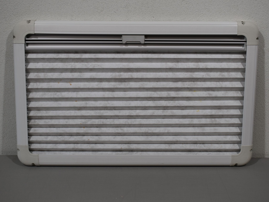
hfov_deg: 40.0
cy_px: 100
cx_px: 135
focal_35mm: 48
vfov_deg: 30.5
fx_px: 369
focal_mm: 29
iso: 220
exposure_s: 1/125
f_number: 5.6
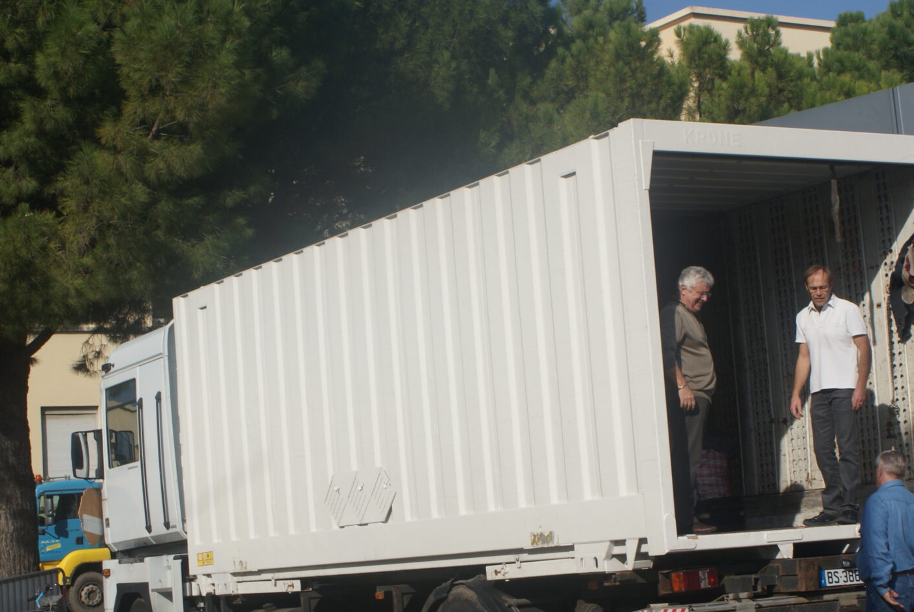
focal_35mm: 77
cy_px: 339
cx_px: 525
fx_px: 1951
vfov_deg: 17.8
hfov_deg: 26.3
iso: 100
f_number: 13
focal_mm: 35
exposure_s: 1/160
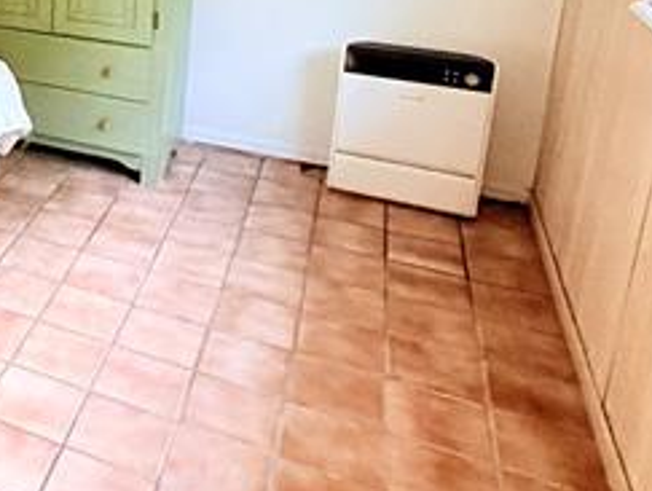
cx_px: -145
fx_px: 868
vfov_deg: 29.1
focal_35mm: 46
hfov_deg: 33.1
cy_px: -24
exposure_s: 1/60
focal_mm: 2.22
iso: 500
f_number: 2.2
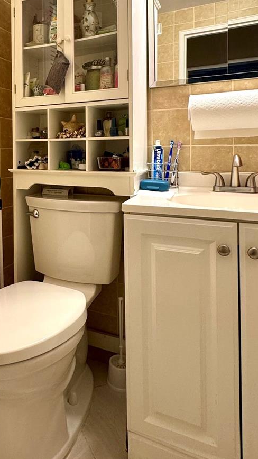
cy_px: 152
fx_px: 329
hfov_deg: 41.4
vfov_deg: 67.9
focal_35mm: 27
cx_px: 60
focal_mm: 2.22
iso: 160
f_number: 2.2
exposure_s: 1/60
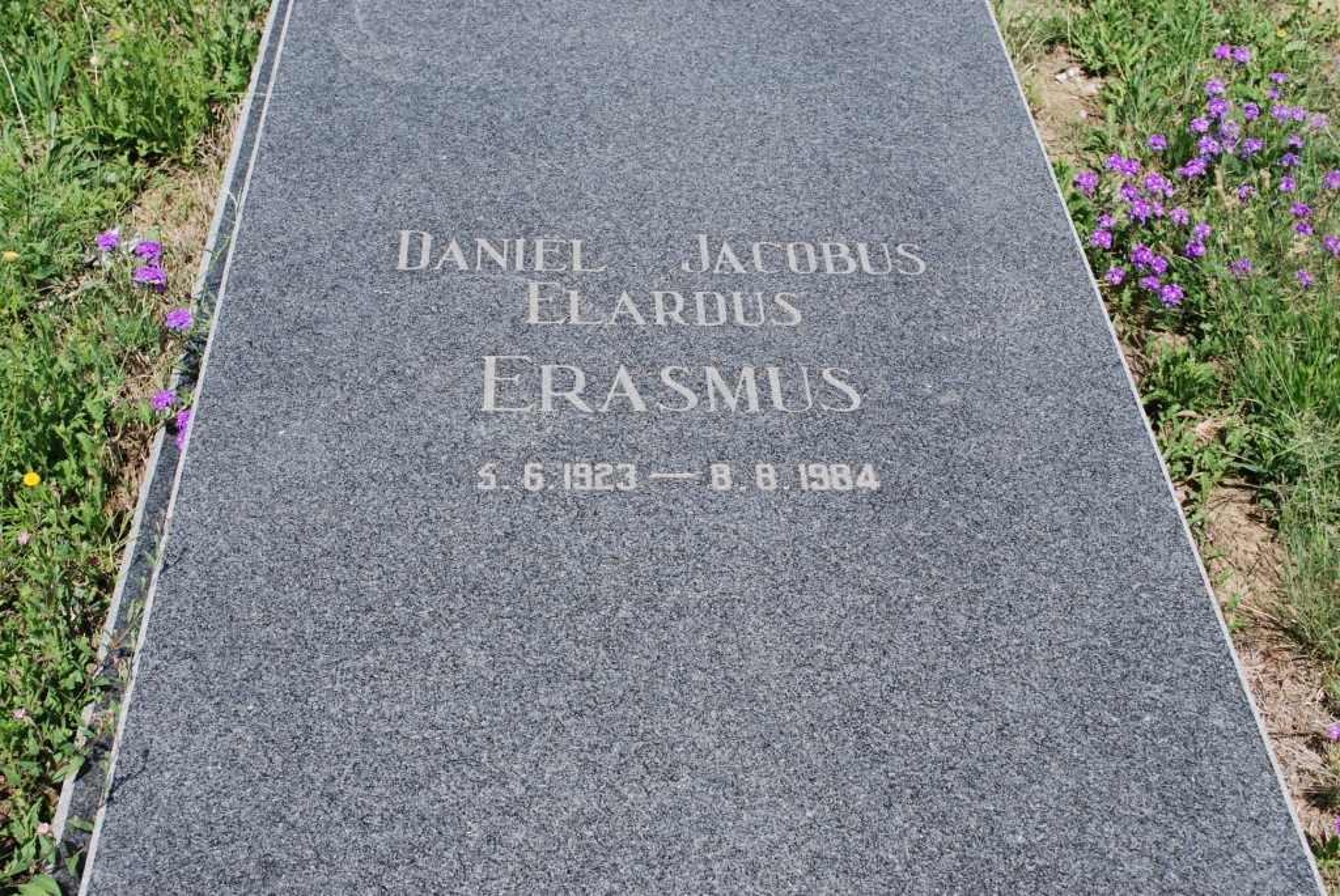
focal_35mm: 48
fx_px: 1788
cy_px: 448
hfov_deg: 41.1
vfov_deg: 28.1
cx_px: 670
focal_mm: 32
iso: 100
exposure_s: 1/250
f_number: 8
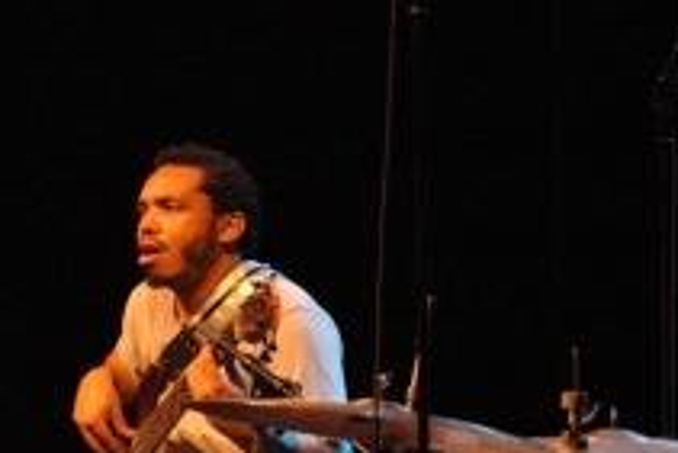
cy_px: 350
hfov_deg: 9.6
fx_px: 4013
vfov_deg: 6.5
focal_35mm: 213
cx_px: 566
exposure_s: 1/30
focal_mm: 75
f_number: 5.3
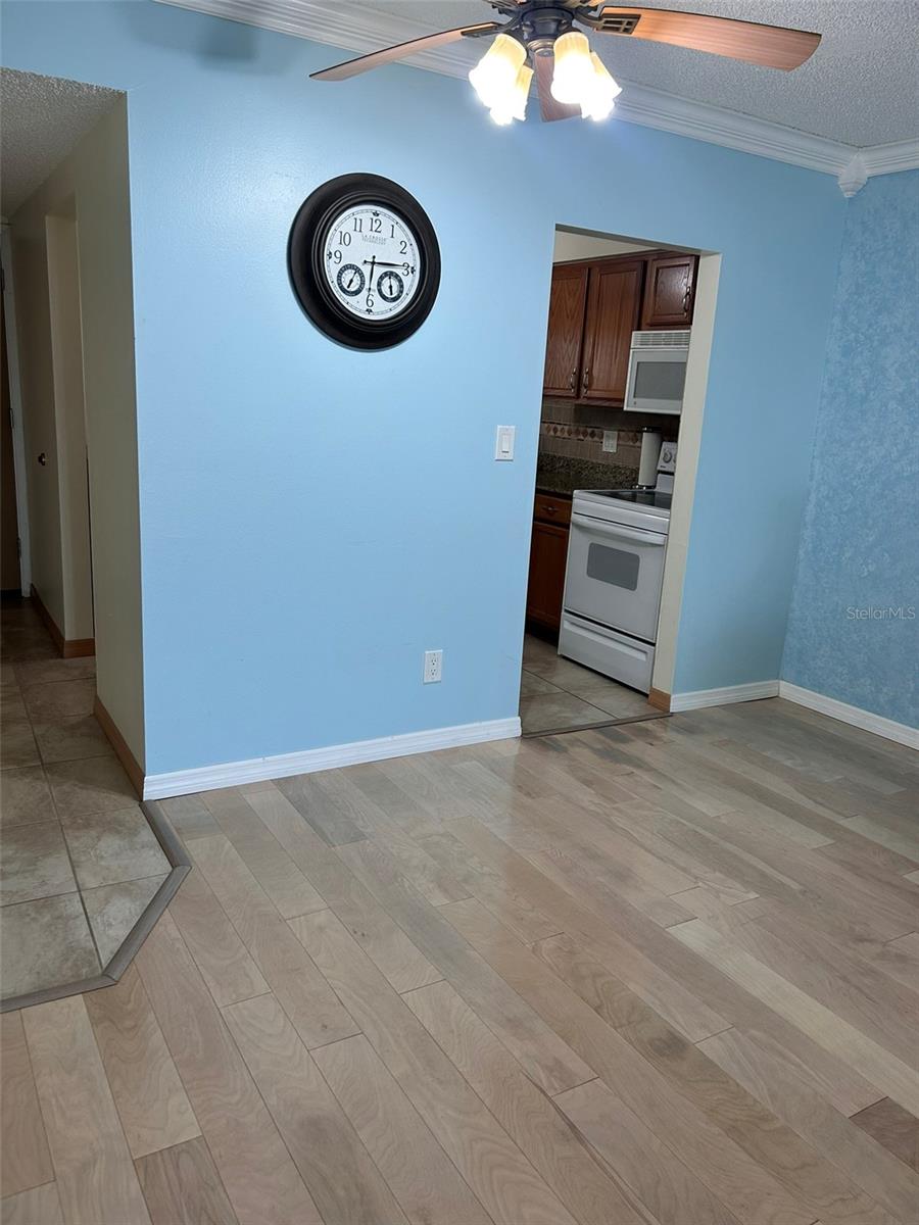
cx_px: 460
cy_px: 612
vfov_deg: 67.3
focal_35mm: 26
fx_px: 920
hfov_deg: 53.1
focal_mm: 5.7
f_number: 1.5
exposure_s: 1/120
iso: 80
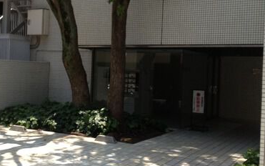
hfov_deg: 33.6
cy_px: 68
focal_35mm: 60
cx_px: 84
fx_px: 433
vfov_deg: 21.6
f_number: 2.4
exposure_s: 1/1062
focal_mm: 4.28
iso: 64
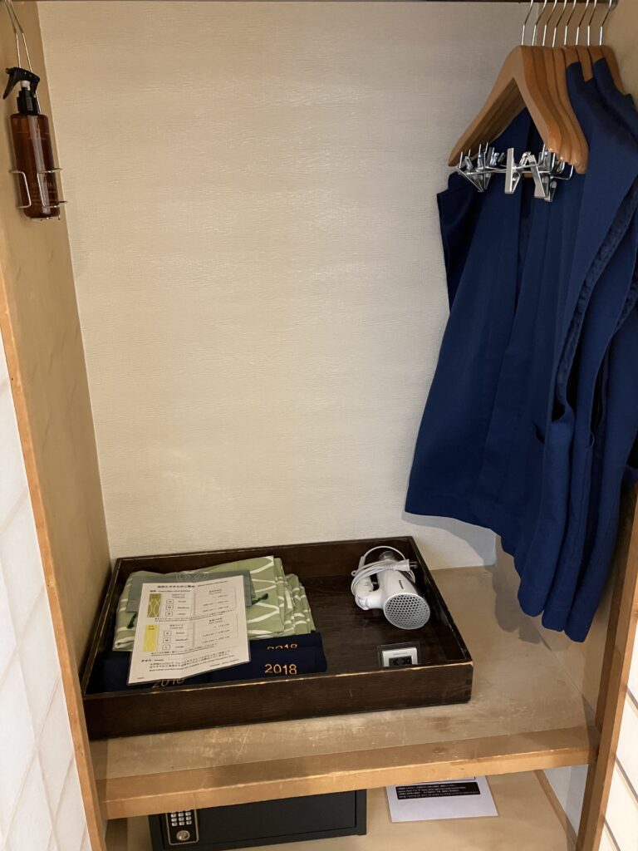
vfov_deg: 63.4
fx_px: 688
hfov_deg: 49.7
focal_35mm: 28
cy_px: 426
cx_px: 319
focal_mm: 3.99
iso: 500
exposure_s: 1/25
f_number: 1.8
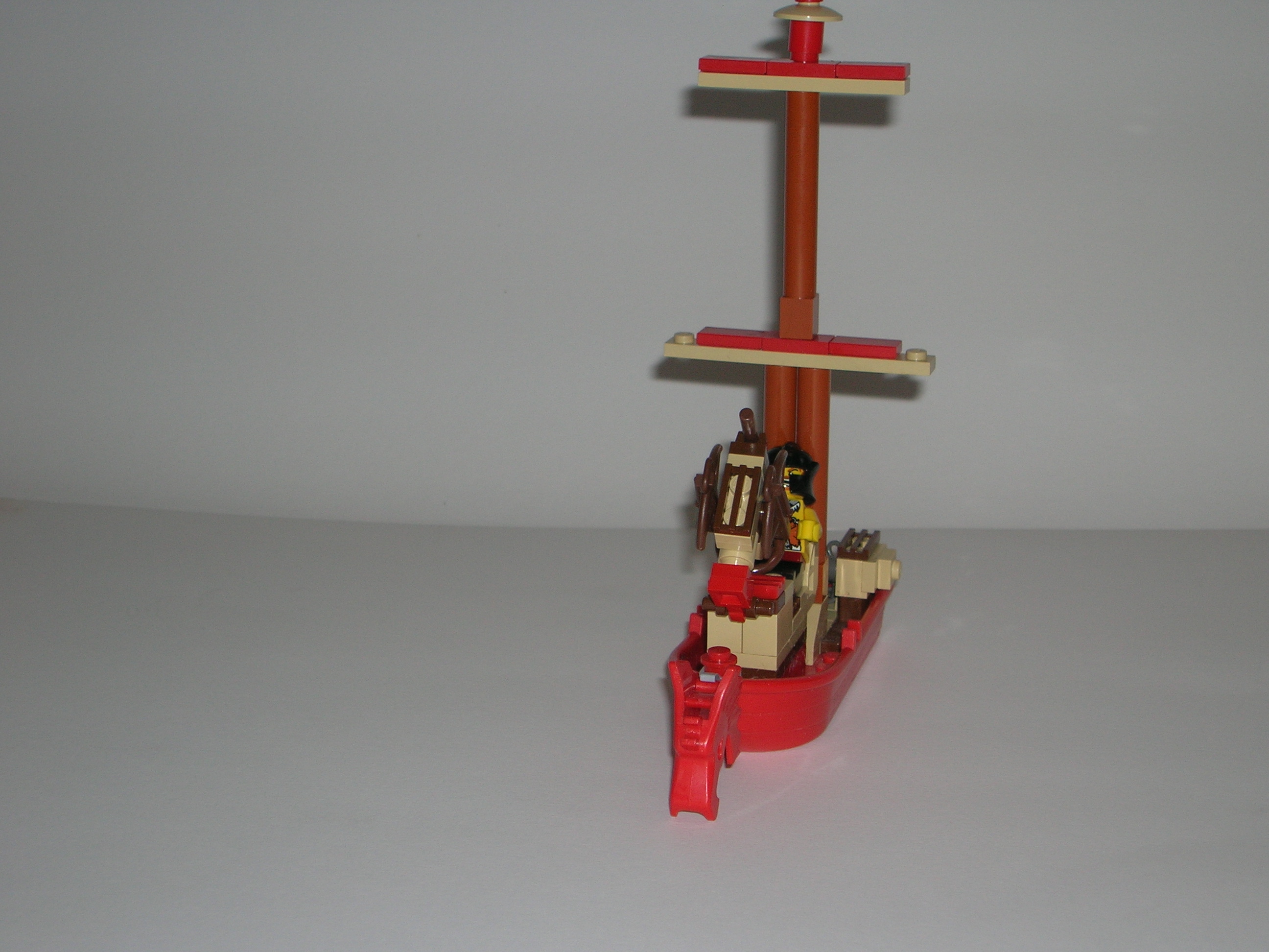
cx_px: 634
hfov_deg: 30.7
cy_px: 476
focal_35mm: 63
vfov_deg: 23.3
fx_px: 2310
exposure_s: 1/60.1
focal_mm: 10.4
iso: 50
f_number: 3.6
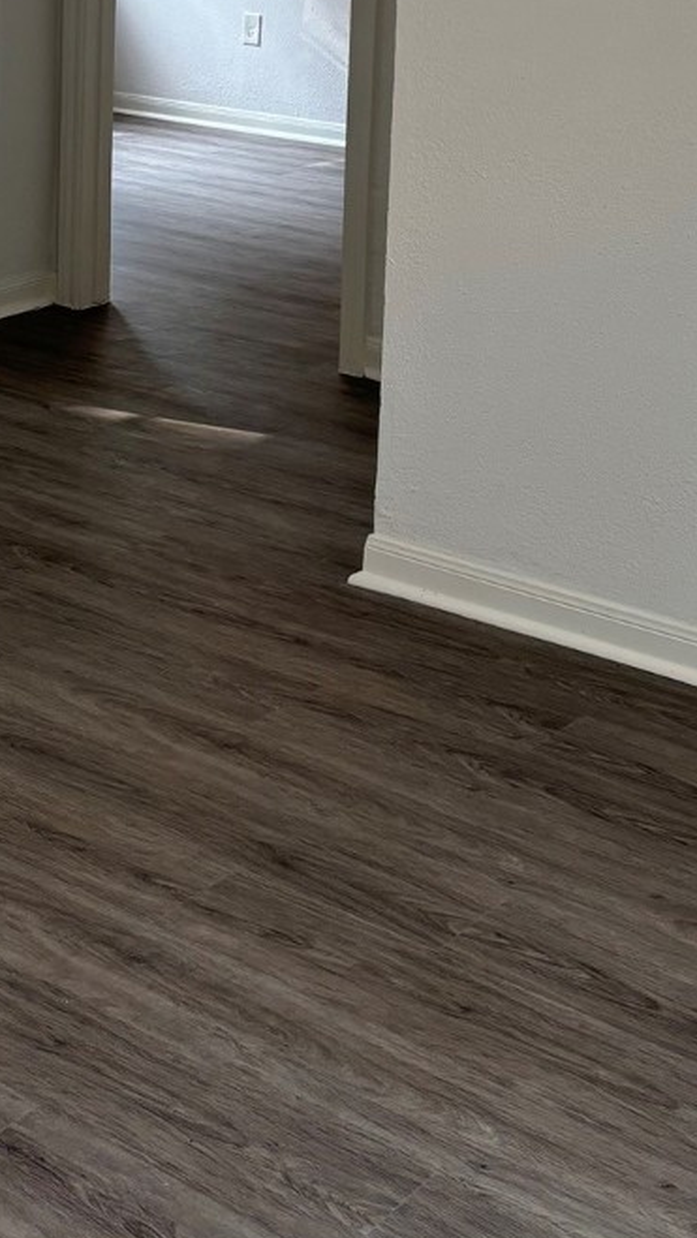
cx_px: 38
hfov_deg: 17.9
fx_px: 2167
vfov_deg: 30.3
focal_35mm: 66
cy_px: 92
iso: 80
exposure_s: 1/121
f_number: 1.6
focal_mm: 5.96
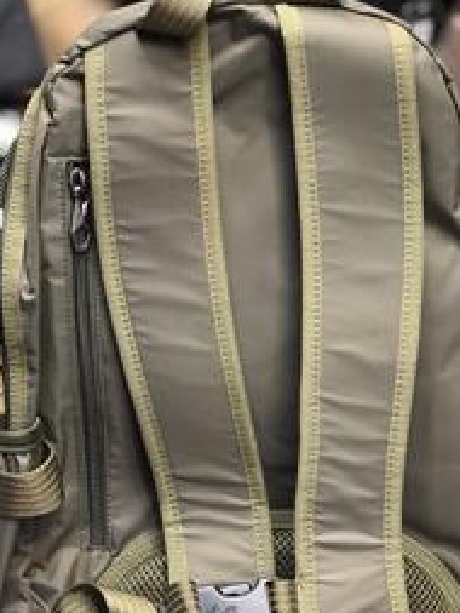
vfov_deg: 21.0
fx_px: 1646
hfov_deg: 15.9
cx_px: 254
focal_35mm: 93
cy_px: 411
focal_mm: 6.6
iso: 100
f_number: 2.8
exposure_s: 1/33
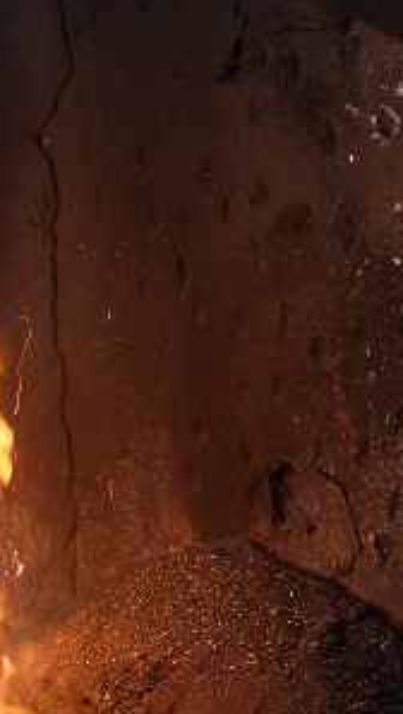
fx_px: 1878
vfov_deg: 21.5
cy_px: 395
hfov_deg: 11.7
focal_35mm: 99
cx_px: -221
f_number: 4.5
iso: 1000
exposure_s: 1/60
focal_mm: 31.5
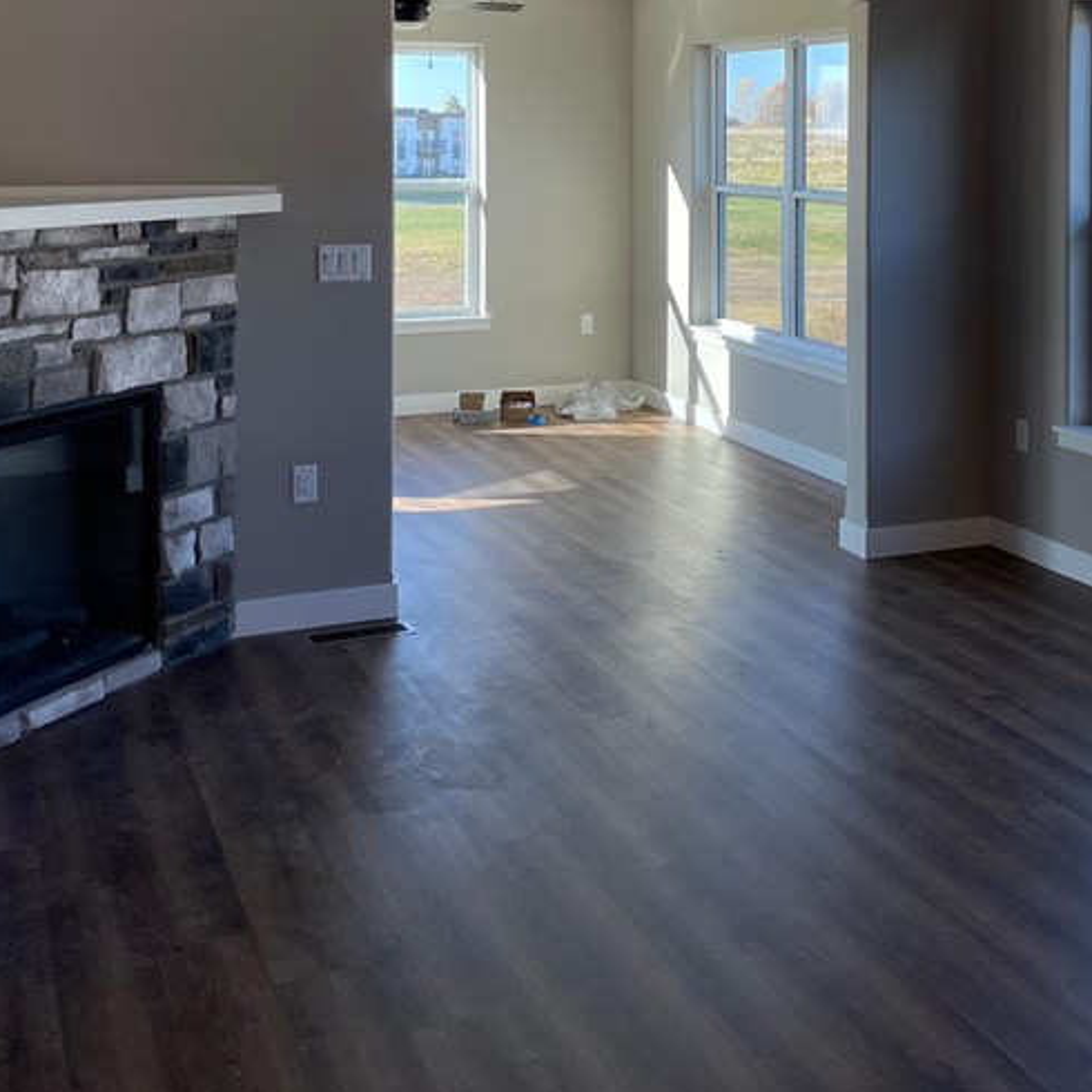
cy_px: 176
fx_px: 1606
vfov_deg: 36.0
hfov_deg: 37.3
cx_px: 686
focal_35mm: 45
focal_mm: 4.2
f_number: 1.6
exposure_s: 1/430
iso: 32
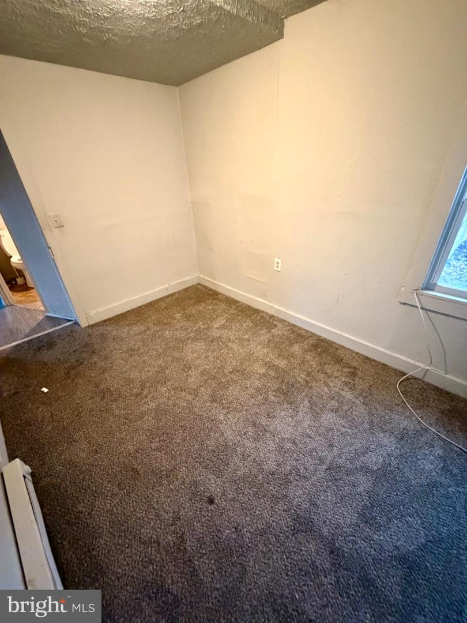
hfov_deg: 85.7
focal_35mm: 14
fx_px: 252
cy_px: 312
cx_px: 234
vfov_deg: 102.1
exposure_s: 1/40
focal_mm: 2.22
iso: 1000
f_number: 2.2
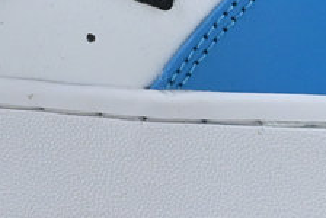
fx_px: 2400
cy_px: -71
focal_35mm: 265
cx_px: 115
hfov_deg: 7.8
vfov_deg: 5.2
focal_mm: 33
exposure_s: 1/200
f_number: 10
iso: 1000
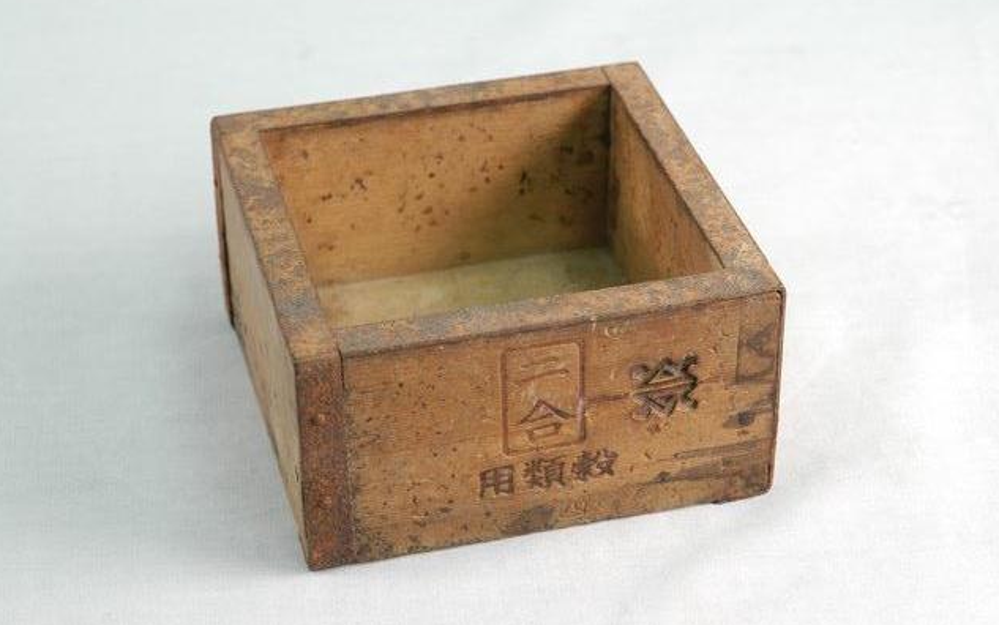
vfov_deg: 12.1
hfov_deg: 19.3
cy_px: 313
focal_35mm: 108
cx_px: 496
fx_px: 2941
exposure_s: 1/6
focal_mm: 70
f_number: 8
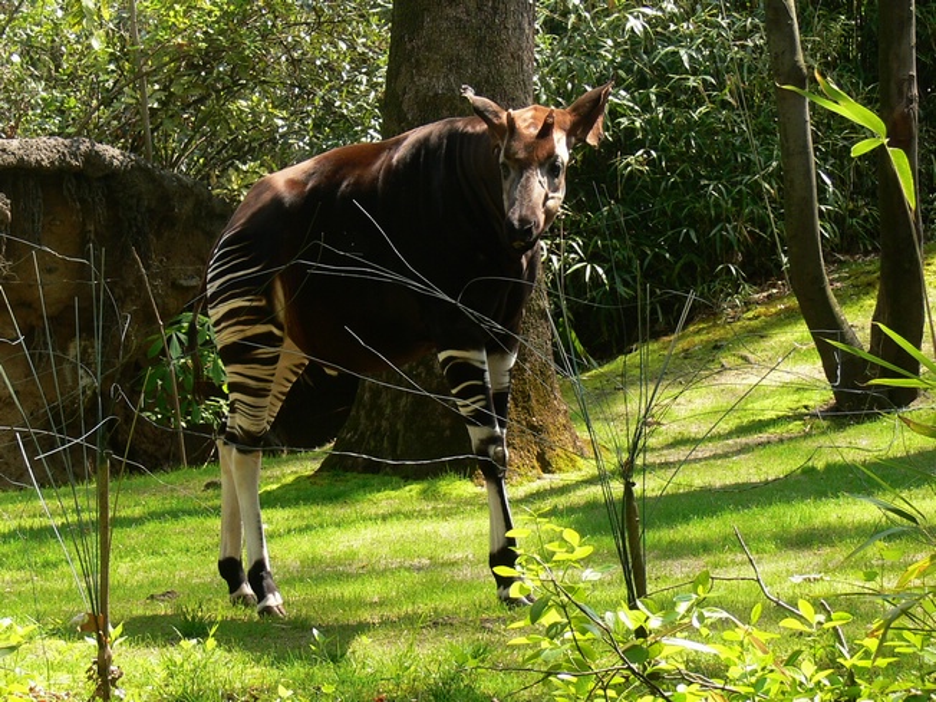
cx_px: 468
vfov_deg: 13.1
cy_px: 351
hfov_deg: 17.4
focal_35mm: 113
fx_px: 3055
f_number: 4
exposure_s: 1/125
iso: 80
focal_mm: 14.9
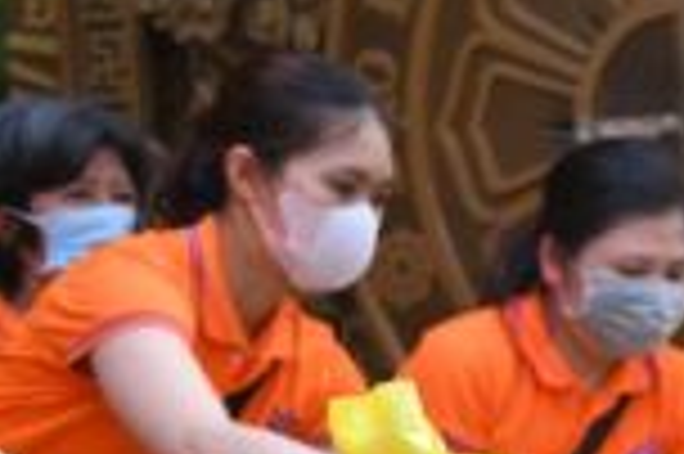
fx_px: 3132
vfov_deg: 8.1
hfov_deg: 11.8
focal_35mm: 165
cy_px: 726
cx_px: 1120
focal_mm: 50
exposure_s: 1/125
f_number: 3.2
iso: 500
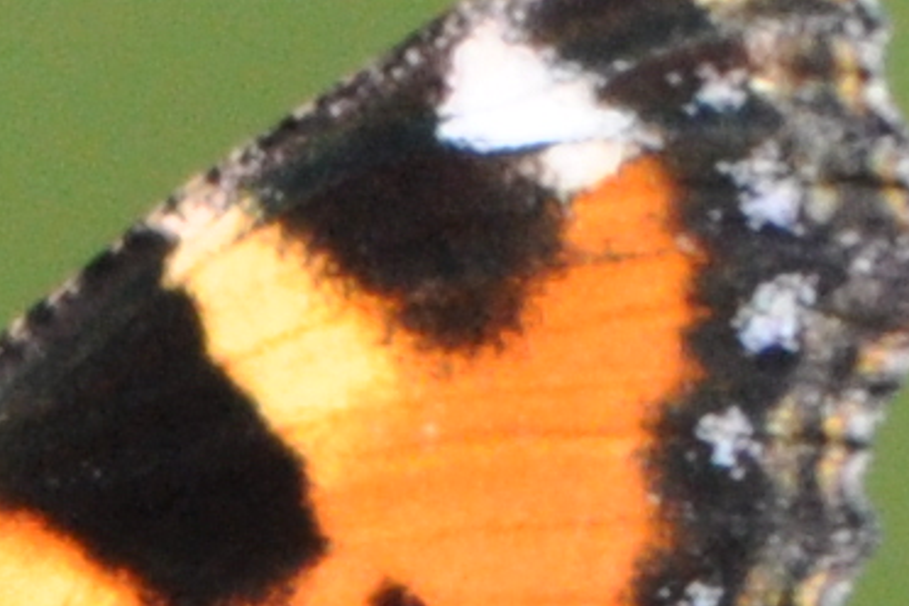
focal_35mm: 3866
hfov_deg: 0.5
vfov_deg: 0.4
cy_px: 1156
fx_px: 97609
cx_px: -239
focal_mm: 500
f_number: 7.1
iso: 800
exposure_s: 1/1250
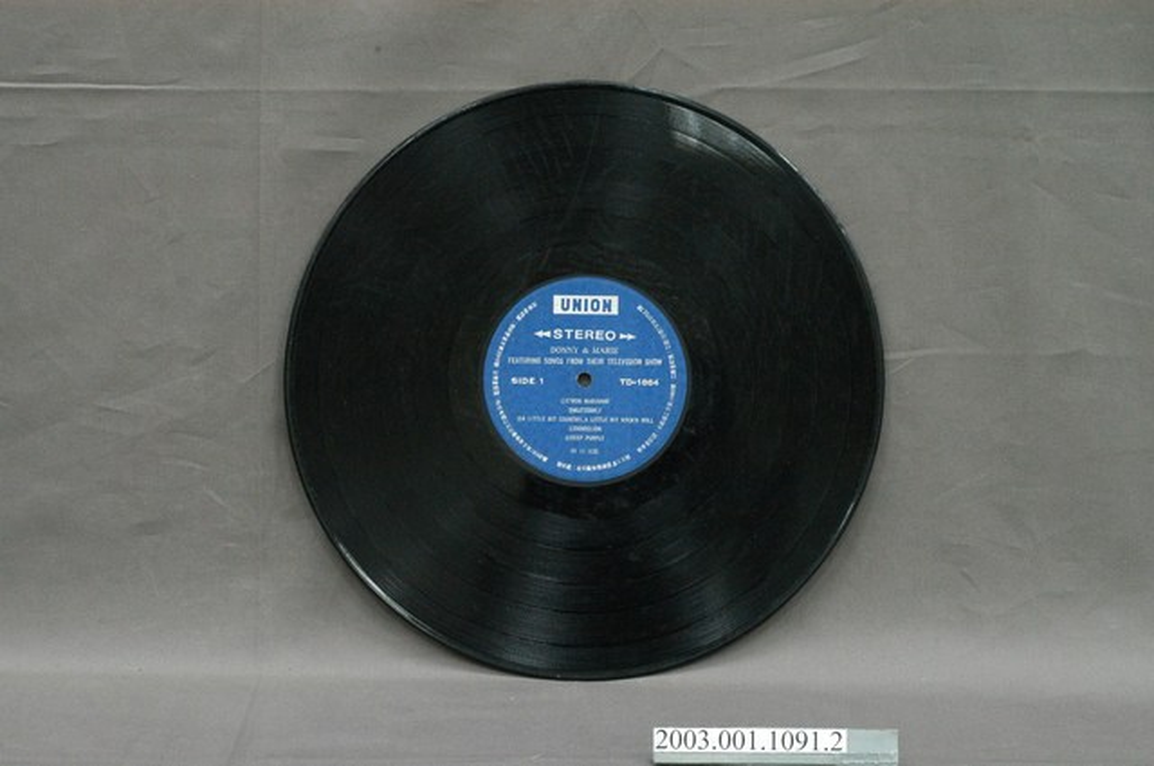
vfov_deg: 15.1
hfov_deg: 22.6
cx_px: 577
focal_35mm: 90
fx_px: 2881
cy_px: 383
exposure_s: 1/10
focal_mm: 60
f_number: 10
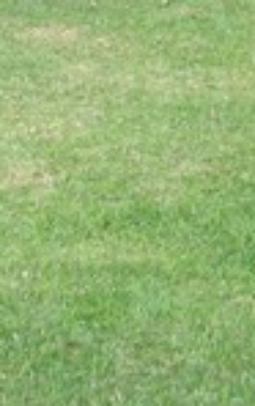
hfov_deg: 7.3
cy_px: -236
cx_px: 110
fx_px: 1994
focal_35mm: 180
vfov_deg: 11.1
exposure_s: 1/200
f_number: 2.6
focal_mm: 5.8
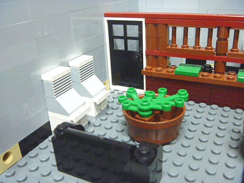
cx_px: 122
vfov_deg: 40.7
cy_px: 92
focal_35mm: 35
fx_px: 247
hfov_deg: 52.6
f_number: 3.5
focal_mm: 6.3
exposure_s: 1/4
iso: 400
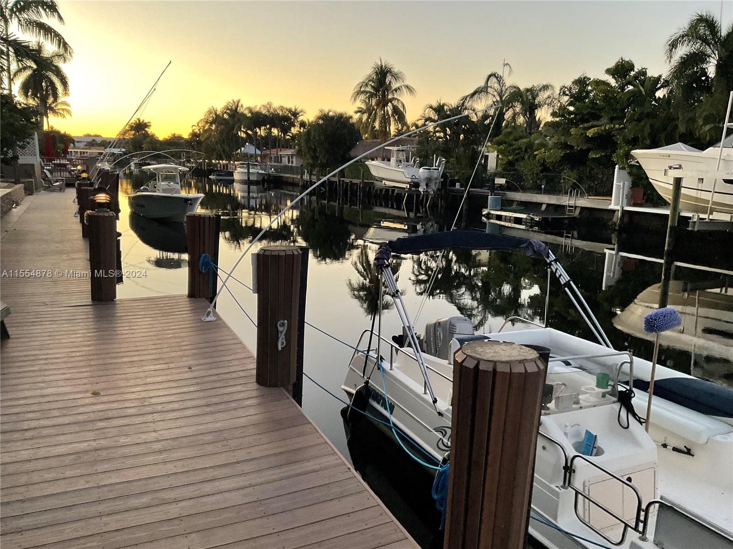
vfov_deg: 48.2
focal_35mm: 29
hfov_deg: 61.7
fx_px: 614
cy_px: 274
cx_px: 366
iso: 160
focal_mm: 3
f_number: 1.8
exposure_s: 1/60
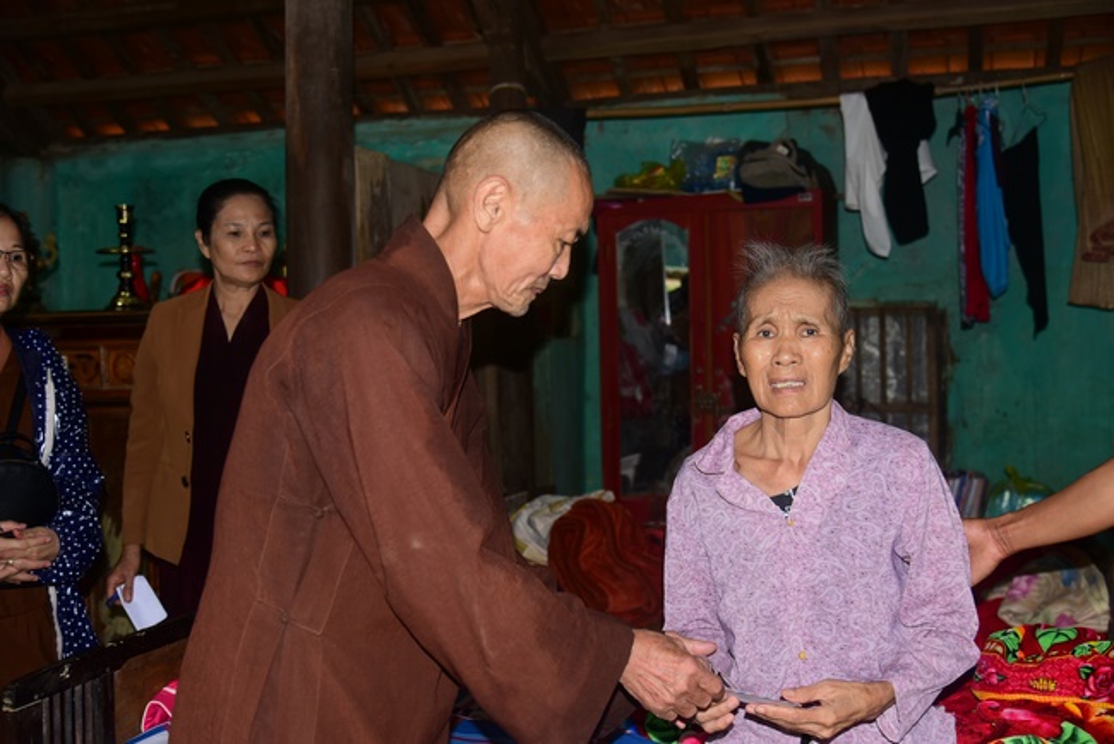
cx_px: 557
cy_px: 372
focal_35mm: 38
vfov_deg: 35.1
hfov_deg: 50.7
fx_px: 1176
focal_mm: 38
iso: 500
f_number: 4
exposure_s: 1/60
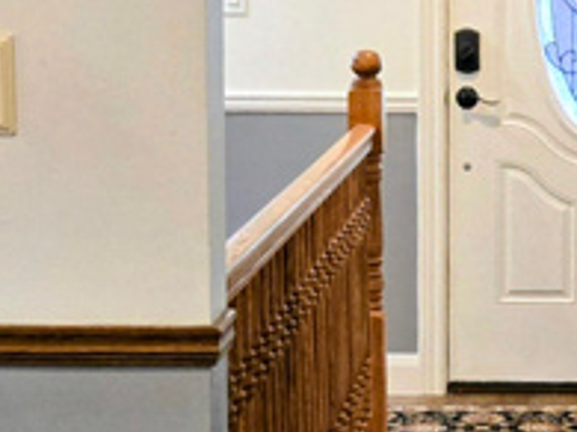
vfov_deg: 12.2
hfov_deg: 15.9
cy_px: 308
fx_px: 2016
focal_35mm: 121
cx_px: 604
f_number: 1.8
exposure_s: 1/120
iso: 400
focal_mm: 5.4
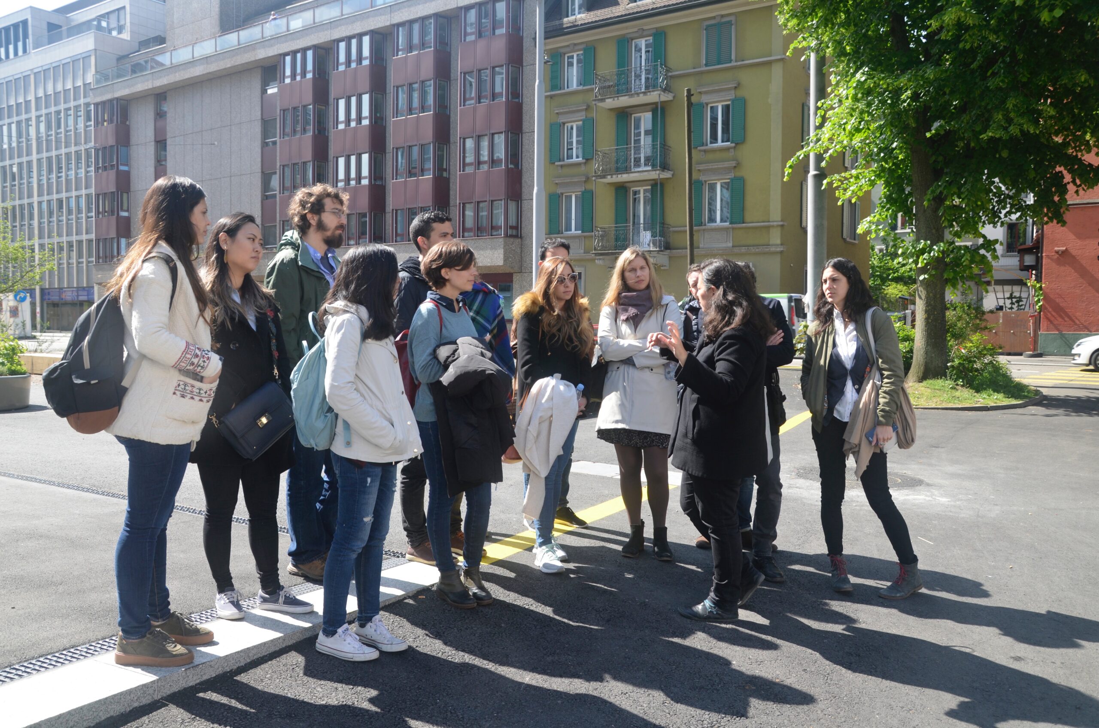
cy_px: 364
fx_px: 960
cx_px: 550
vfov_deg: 41.5
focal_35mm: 32
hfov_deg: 59.6
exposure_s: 1/200
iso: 200
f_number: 7.1
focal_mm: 21
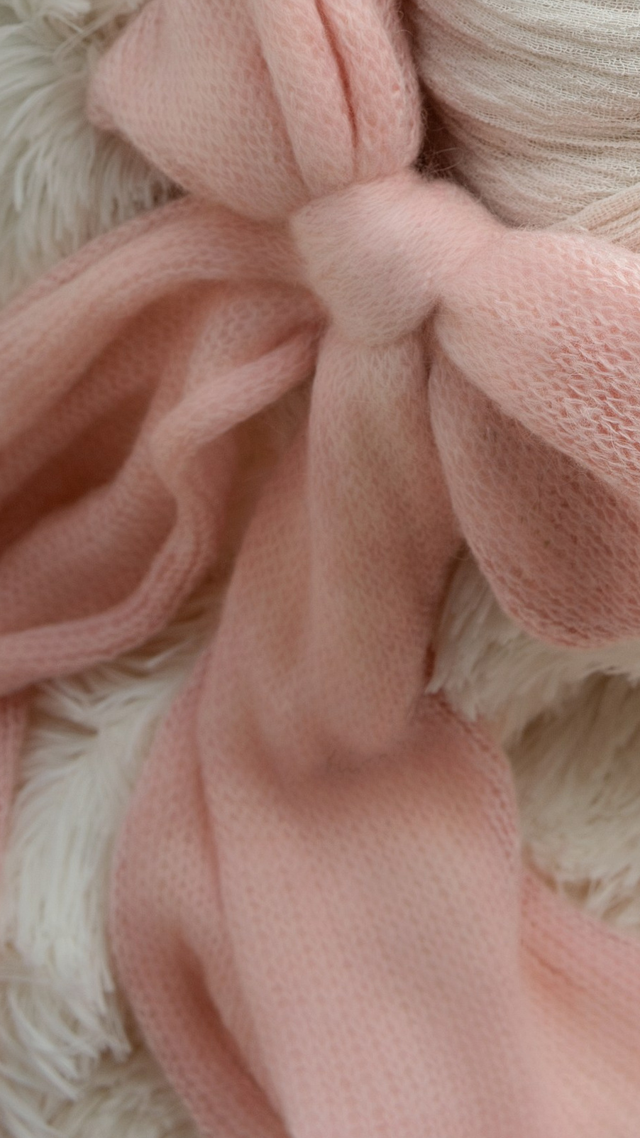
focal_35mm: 128
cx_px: 651
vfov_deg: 16.1
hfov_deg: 9.4
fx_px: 3861
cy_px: -196
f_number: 6.3
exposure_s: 1/200
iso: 100
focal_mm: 51
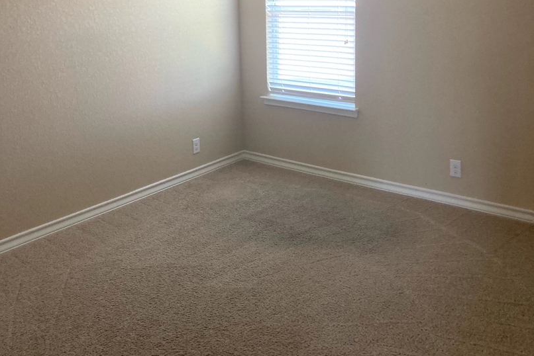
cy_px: 59
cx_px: 267
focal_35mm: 39
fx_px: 579
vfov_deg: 33.0
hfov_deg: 49.5
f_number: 1.8
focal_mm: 3.99
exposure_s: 1/60
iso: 160
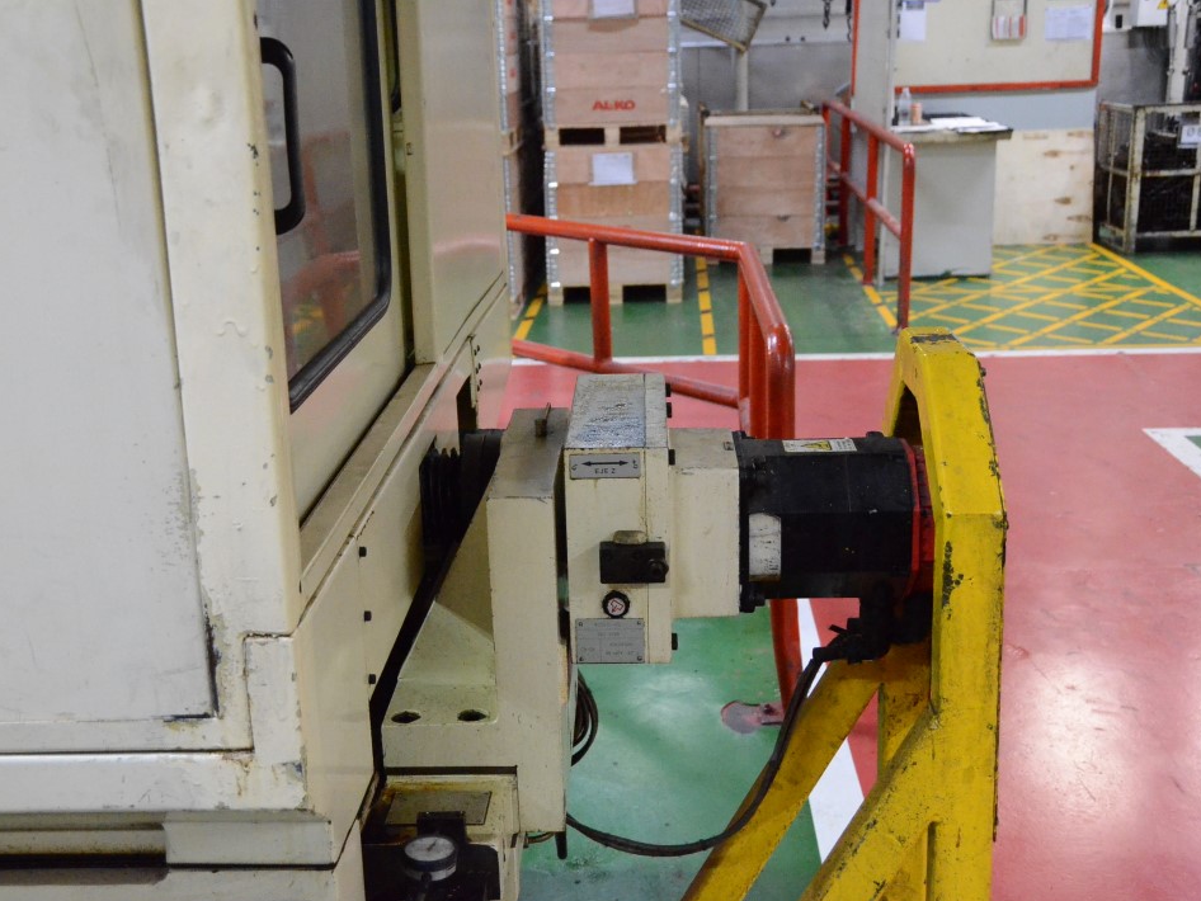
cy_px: 456
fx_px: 1492
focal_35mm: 43
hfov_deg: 43.8
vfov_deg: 33.6
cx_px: 597
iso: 6400
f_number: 5
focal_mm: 26
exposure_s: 1/160
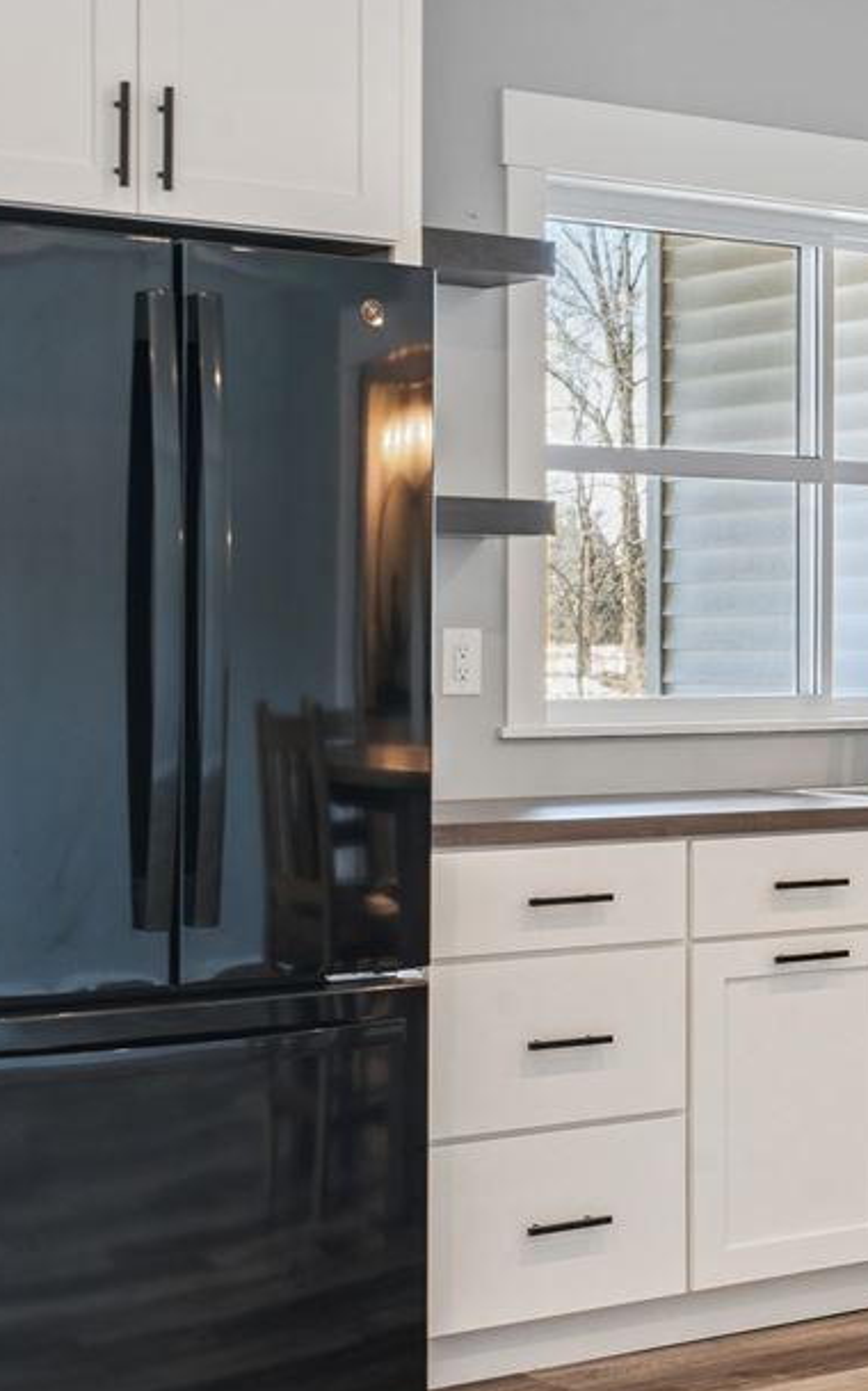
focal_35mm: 75
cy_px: 673
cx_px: 1156
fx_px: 2842
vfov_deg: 27.5
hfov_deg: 16.3
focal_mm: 35
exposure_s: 1/13
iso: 400
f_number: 9
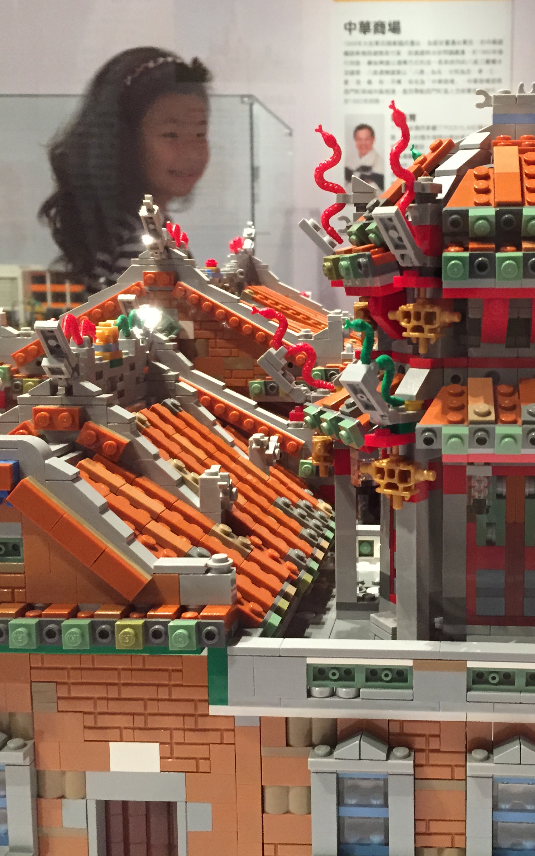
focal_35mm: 42
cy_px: 433
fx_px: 980
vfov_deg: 47.2
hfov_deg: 30.1
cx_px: 398
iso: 250
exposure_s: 1/30
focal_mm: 4.15
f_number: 2.2
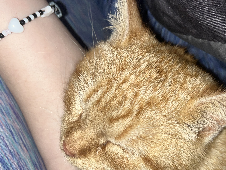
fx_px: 248
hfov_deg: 48.7
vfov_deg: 37.7
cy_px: 95
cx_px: 135
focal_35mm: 38
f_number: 1.6
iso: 32
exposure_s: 1/4
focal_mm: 5.1
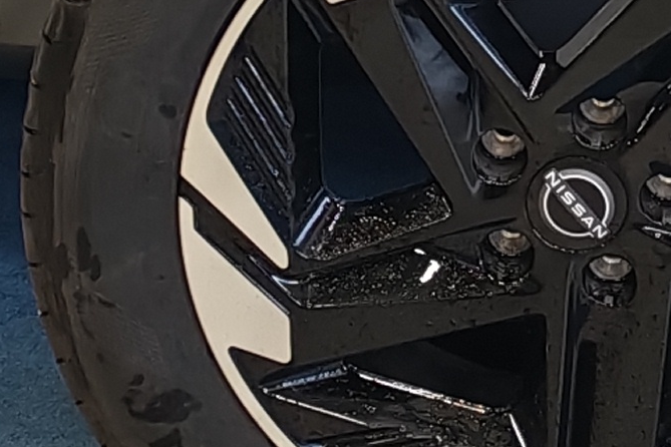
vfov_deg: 6.3
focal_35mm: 210
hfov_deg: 9.7
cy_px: -541
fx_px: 3914
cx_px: 815
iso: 160
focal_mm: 6.12
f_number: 1.9
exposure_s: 1/100
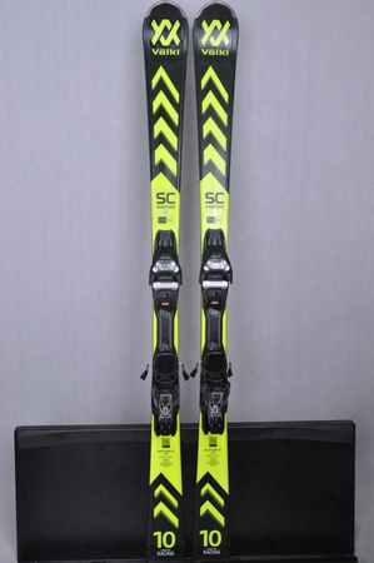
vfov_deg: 51.3
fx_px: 586
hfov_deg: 35.4
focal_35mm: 38
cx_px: 187
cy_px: 282
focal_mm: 25
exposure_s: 1/125
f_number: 9.5
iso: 3200
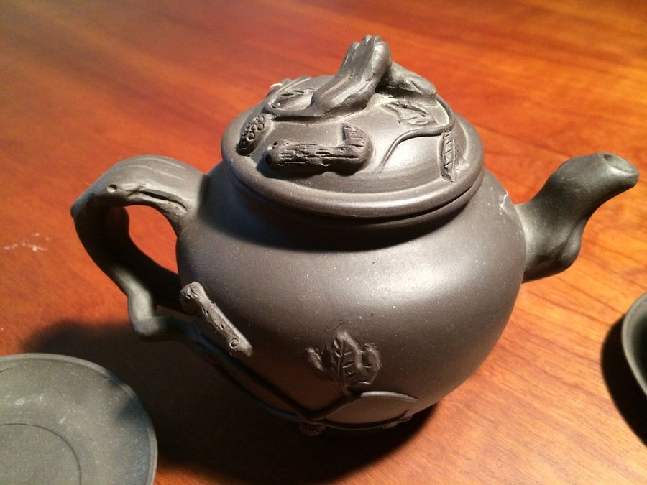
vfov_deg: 46.8
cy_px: 242
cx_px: 324
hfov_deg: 60.0
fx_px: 561
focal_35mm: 30
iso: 320
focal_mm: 4.12
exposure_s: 1/15
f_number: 2.2
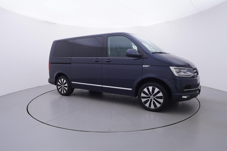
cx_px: 114
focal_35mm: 22
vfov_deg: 56.2
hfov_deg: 77.3
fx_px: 142
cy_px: 76
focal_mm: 15
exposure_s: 1/80
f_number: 5
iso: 200
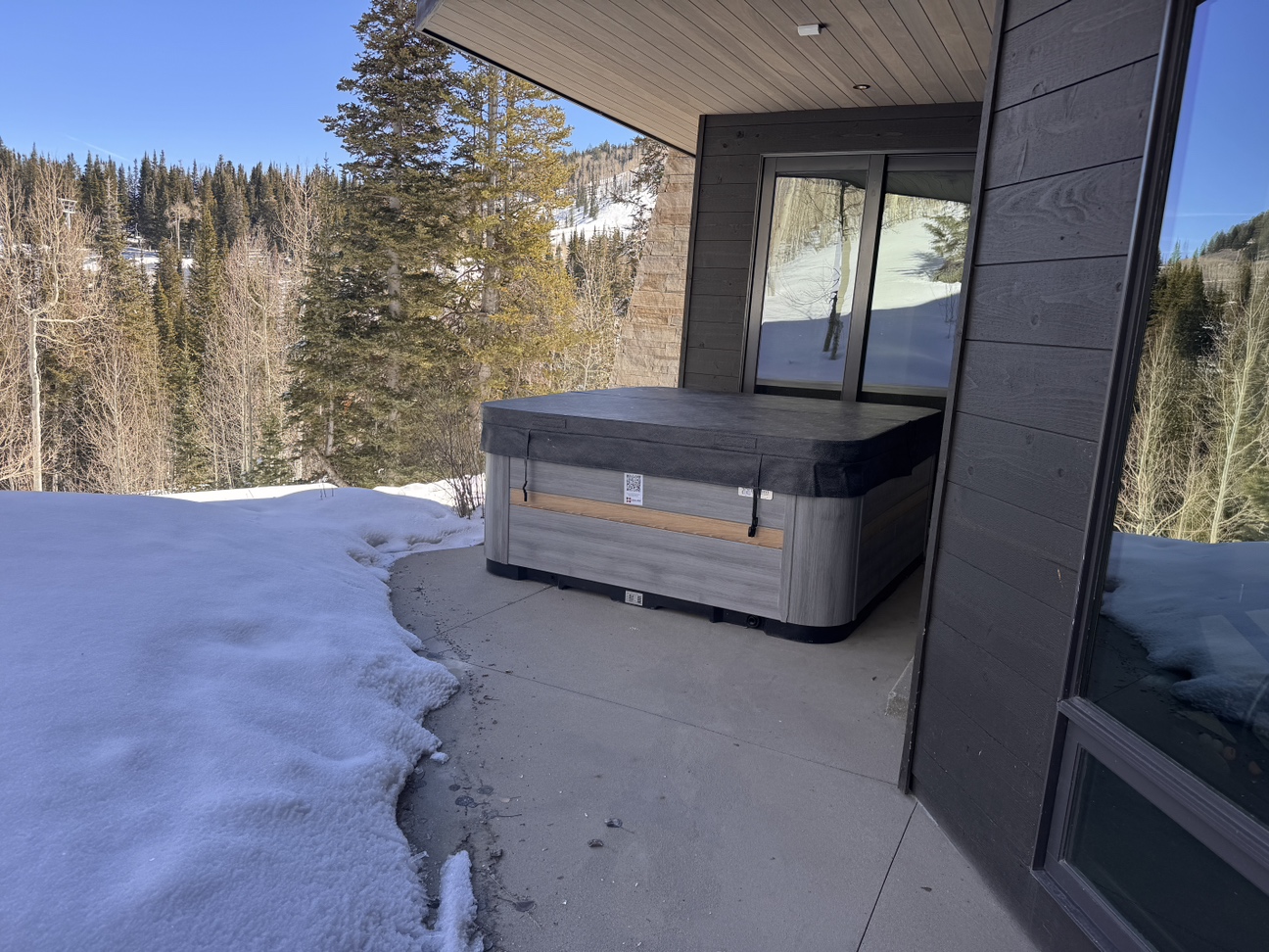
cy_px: 476
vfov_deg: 56.8
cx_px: 634
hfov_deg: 71.6
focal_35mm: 24
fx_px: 880
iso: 80
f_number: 1.78
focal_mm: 6.76
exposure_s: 1/747
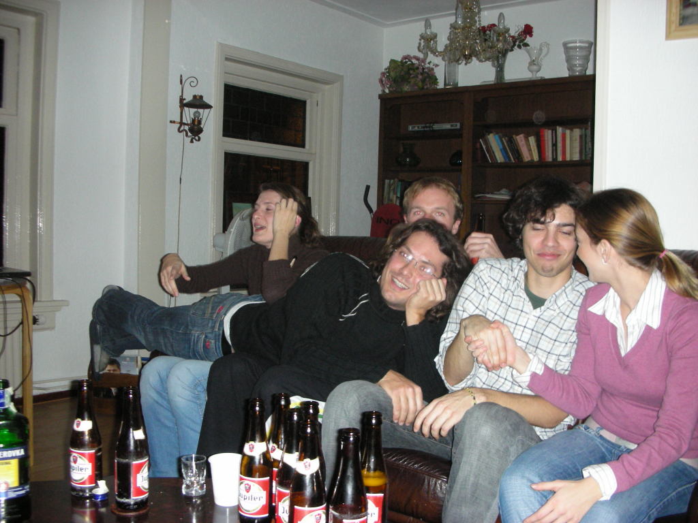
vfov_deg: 40.7
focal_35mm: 35
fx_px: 706
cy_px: 262
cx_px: 349
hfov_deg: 52.6
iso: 200
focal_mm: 5.8
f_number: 3
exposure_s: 1/60.1
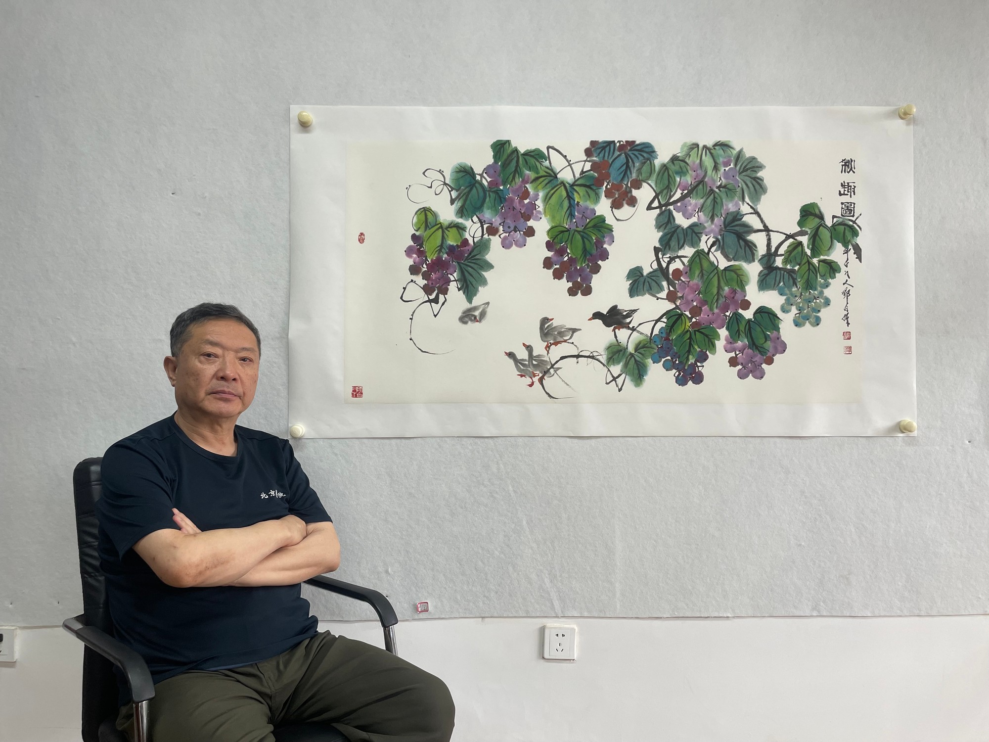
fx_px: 743
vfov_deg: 53.1
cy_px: 371
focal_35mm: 26
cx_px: 494
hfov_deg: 67.3
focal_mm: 4.2
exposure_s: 1/100
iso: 50
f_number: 1.6
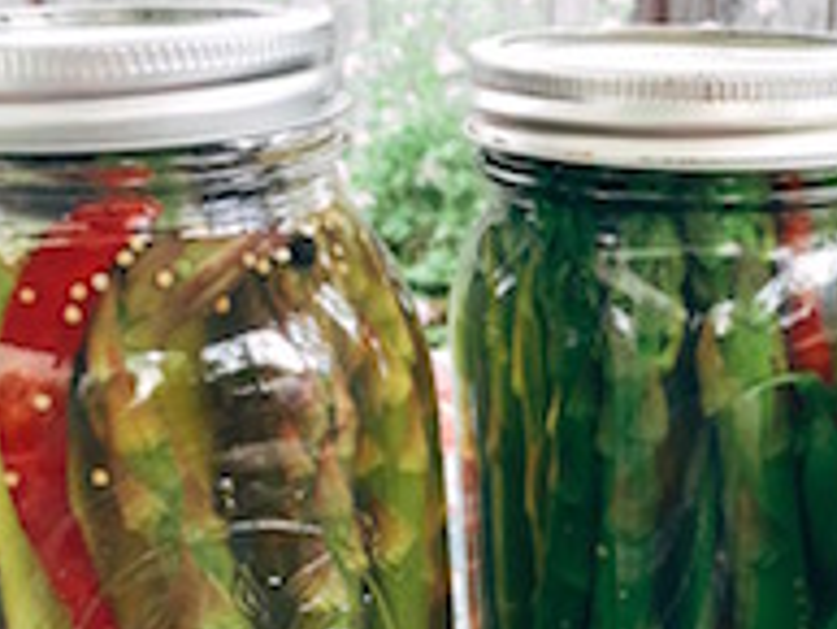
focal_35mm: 60
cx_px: 655
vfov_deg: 23.6
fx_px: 1452
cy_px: 594
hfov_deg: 31.4
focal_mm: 4.15
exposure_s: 1/30
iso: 50
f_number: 2.2
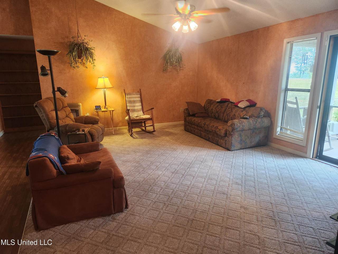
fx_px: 225
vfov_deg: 58.9
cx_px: 169
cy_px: 127
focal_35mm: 23
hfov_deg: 73.9
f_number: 1.8
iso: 500
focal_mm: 5.4
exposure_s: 1/120
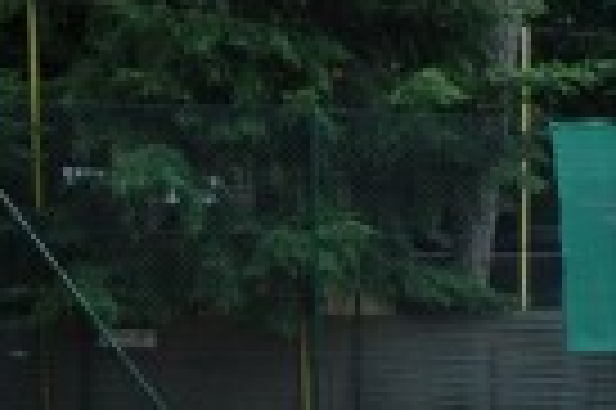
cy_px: 460
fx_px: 2700
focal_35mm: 158
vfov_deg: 8.6
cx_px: 1263
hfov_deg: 11.6
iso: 200
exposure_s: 1/160
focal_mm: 24
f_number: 6.3
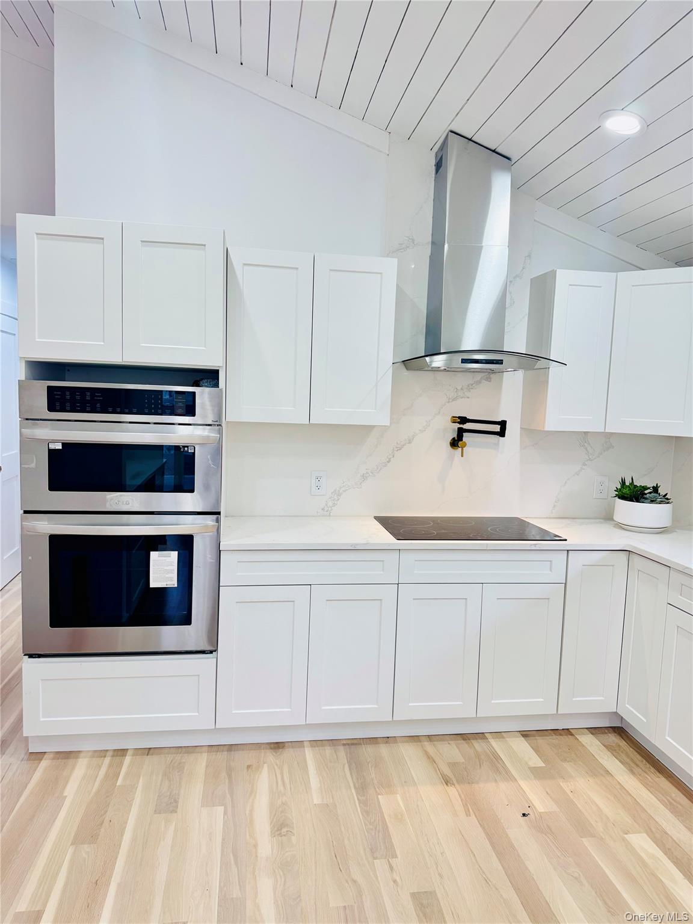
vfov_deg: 71.6
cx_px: 346
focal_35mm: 24
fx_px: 641
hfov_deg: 56.8
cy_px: 462
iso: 125
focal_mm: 6.76
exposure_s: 1/120
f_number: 1.78
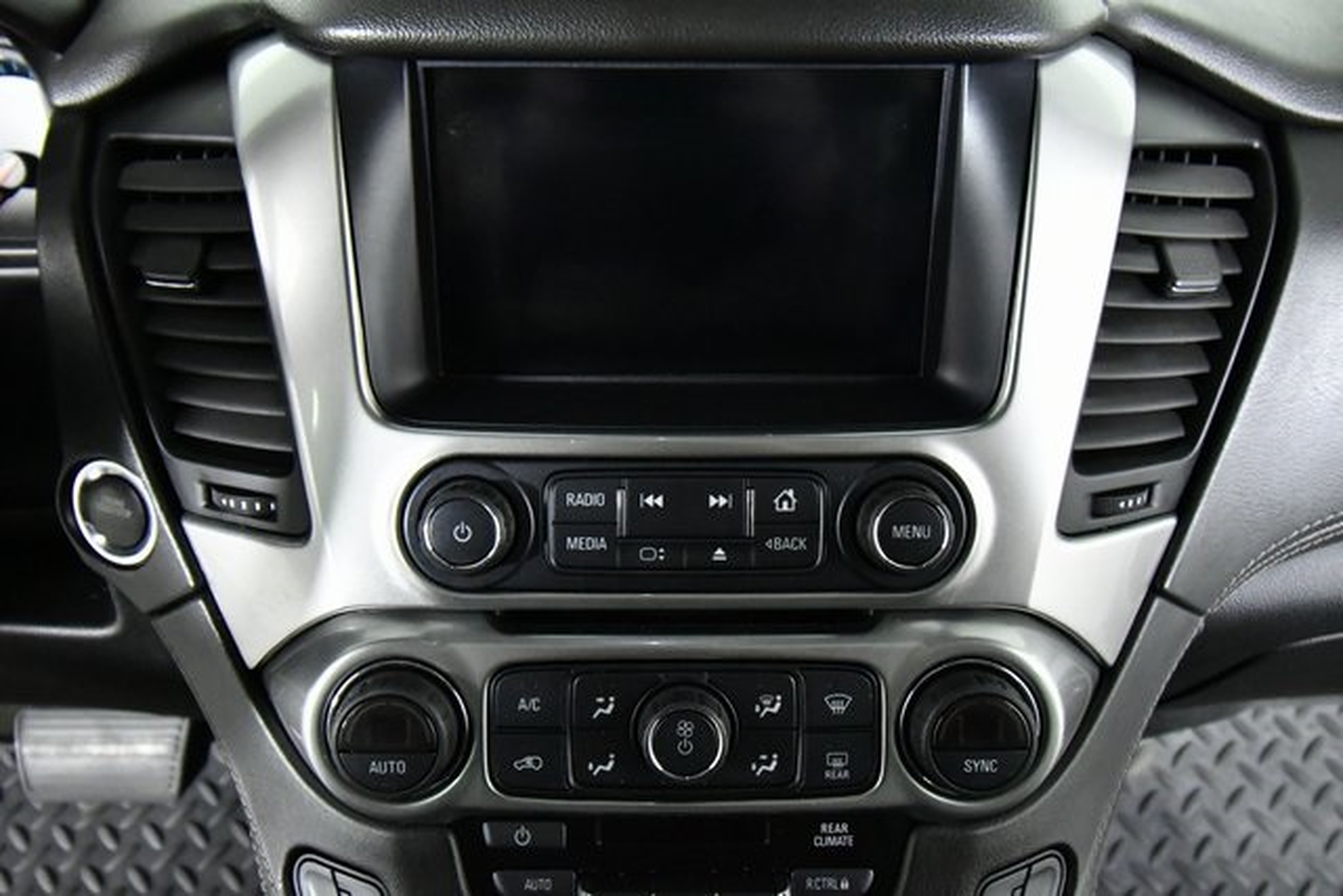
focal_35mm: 30
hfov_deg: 61.9
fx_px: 1119
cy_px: 448
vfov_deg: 43.6
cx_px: 672
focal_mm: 20
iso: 12800
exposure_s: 1/250
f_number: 5.6
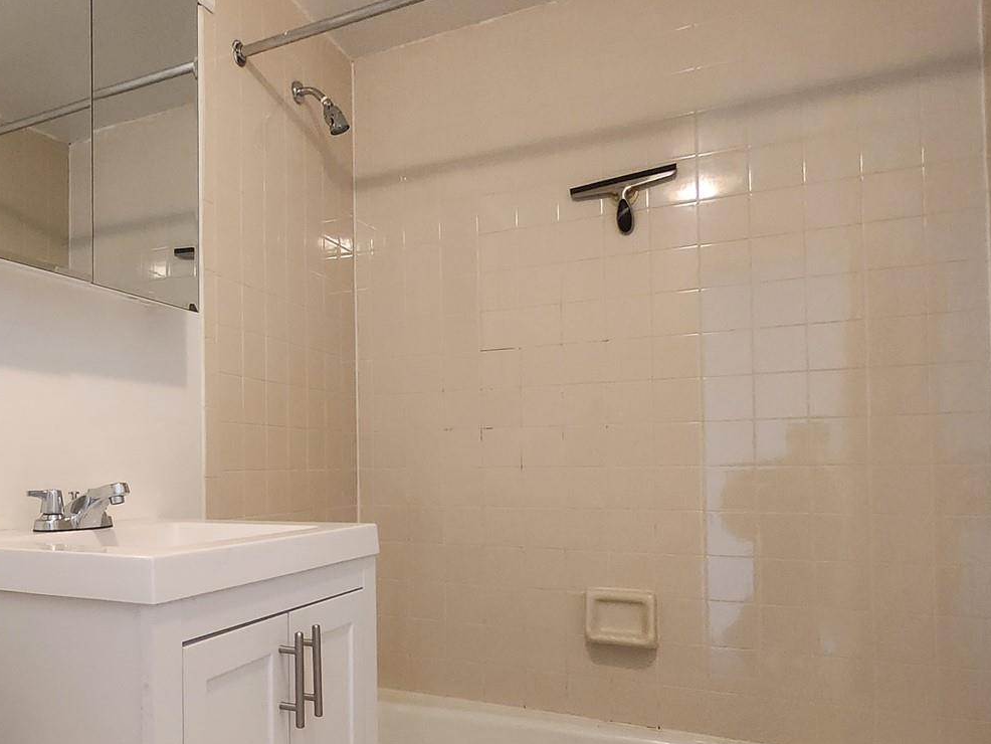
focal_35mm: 27
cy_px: 432
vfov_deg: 51.2
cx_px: 277
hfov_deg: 62.4
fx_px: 773
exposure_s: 1/30
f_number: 2.2
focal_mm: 1.74
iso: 500
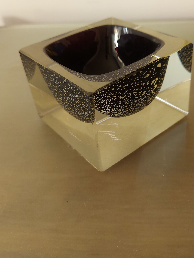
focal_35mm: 36
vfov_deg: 51.0
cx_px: 118
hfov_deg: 39.4
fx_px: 269
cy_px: 104
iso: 160
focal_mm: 5.23
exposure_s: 1/50
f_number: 1.8
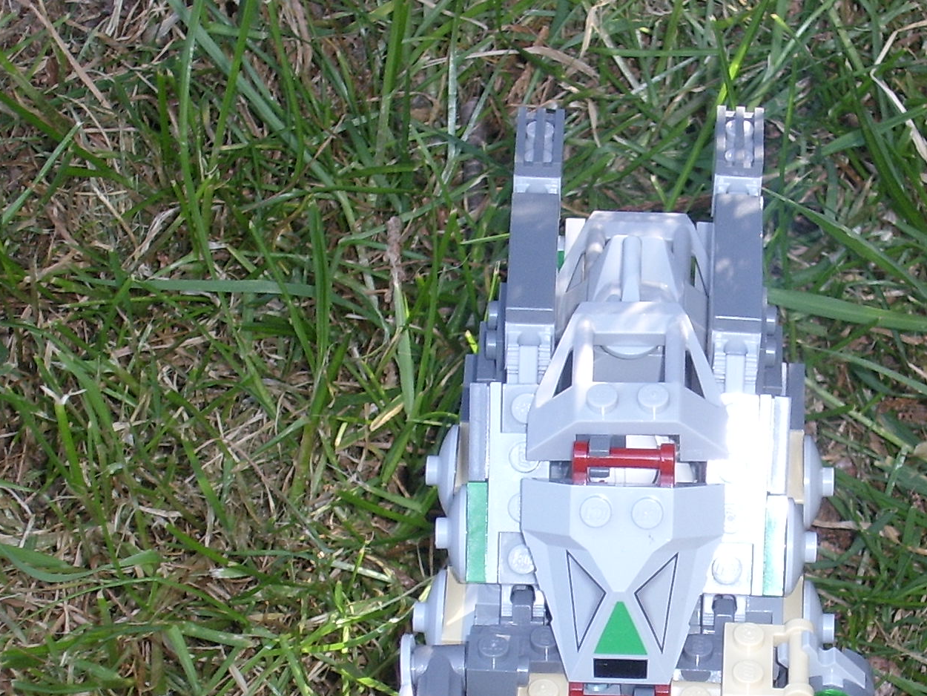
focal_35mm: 129
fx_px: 3455
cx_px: 632
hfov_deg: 15.2
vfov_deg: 11.5
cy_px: 484
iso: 100
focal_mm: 13.7
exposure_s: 1/60
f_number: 4.5
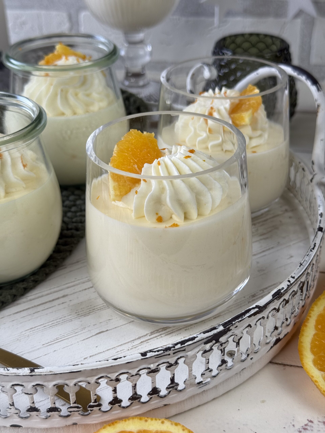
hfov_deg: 30.3
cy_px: 216
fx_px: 601
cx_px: 162
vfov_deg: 39.7
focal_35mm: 48
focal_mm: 6.76
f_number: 1.78
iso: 50
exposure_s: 1/164
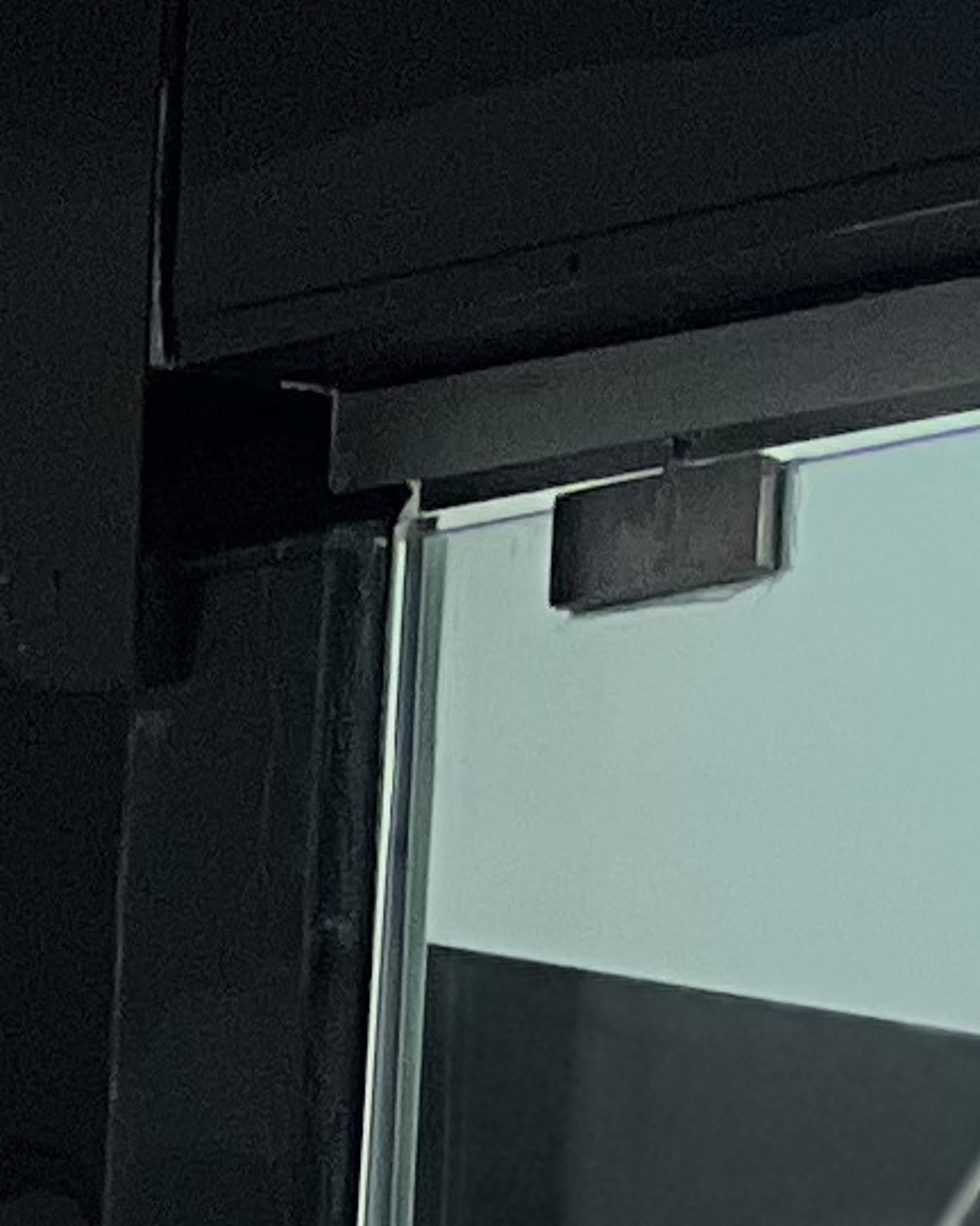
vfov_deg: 3.4
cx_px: 3285
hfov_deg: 2.7
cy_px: 1383
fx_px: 20339
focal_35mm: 561
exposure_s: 1/120
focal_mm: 9
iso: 200
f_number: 2.8
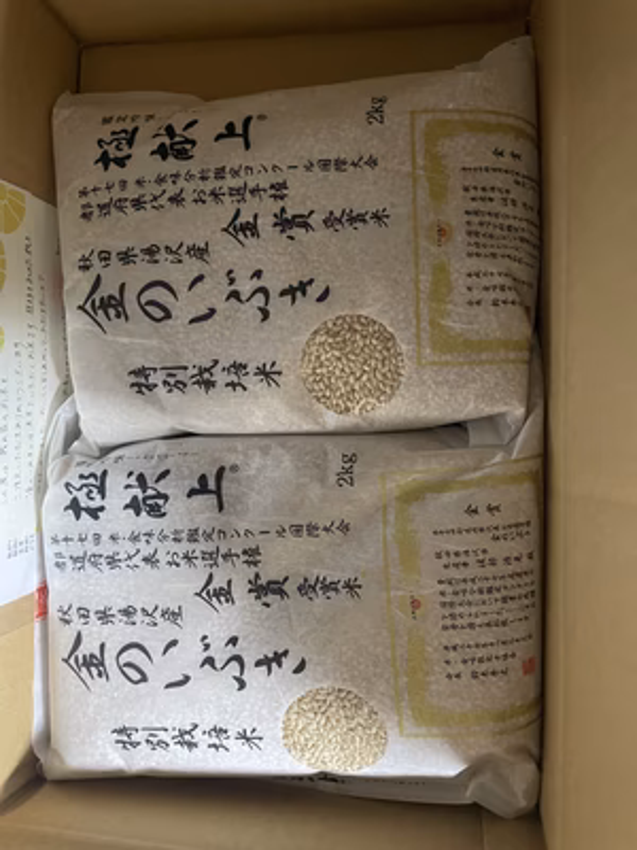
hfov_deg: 53.1
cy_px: 425
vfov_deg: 67.3
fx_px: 638
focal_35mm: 26
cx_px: 318
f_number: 1.6
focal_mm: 4.2
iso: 640
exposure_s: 1/35
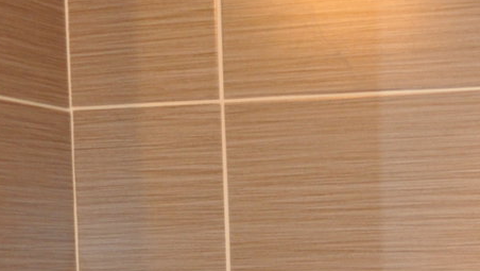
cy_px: 449
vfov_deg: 10.4
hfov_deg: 18.7
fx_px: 1414
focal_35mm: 111
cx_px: 498
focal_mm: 20
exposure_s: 1/60
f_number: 3.8
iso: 800
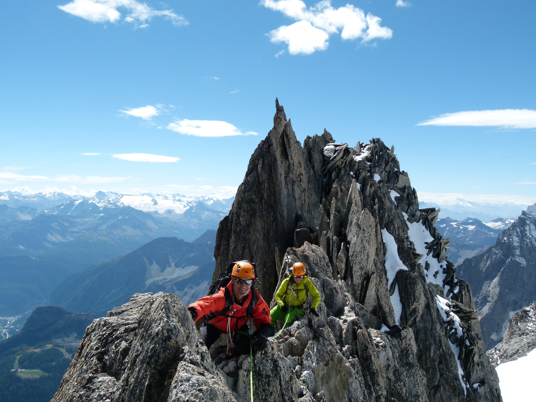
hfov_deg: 60.0
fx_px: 465
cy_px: 201
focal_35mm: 30
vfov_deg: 46.8
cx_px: 268
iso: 100
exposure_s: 1/1300
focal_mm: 5.3
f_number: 4
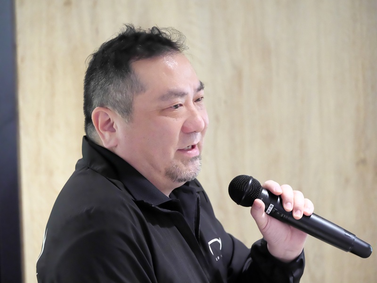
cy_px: 142
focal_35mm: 222
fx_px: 2418
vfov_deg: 6.7
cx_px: 188
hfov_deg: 8.9
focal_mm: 111
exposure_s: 1/125
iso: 3200
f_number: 3.6
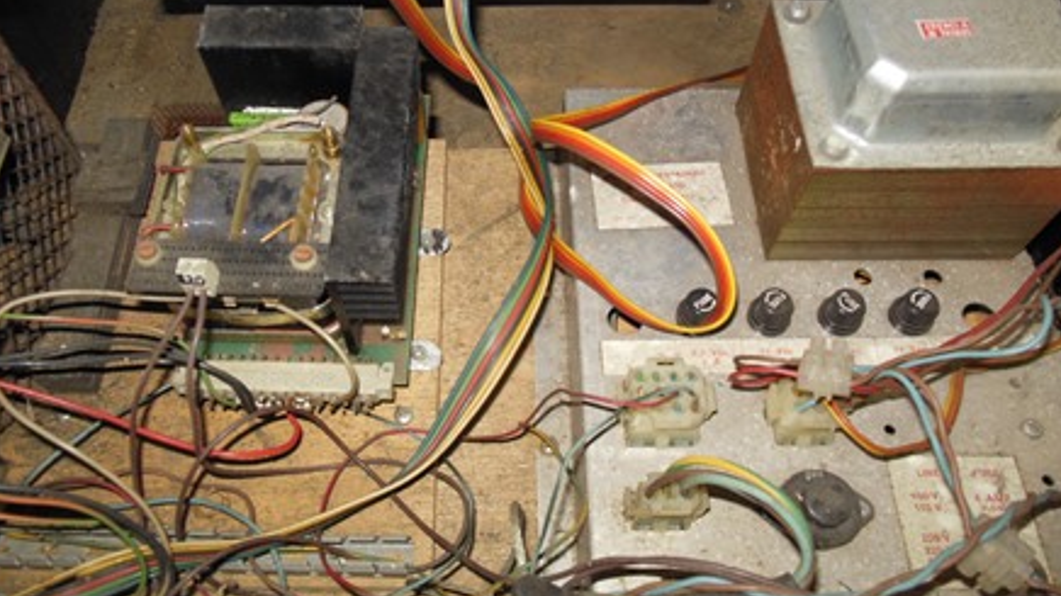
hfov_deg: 67.9
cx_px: 521
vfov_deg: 41.3
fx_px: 788
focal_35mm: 28
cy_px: 241
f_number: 3.2
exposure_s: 1/25
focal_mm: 4.5
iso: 125
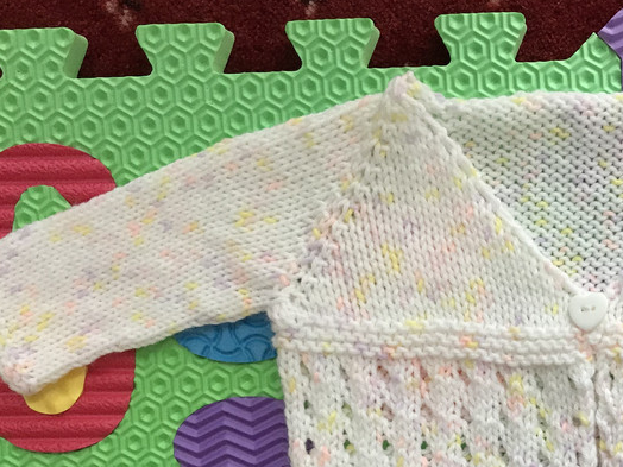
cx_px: 594
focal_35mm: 57
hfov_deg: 31.7
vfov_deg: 25.1
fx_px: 1026
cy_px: 392
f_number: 1.8
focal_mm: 3.99
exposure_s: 1/33
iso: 25
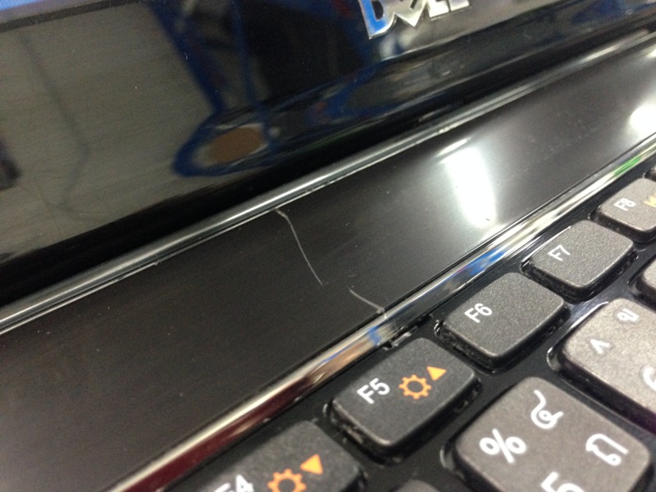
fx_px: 625
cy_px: 246
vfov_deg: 42.9
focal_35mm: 33
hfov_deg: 55.4
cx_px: 328
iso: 400
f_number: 2.4
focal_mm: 4.12
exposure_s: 1/15
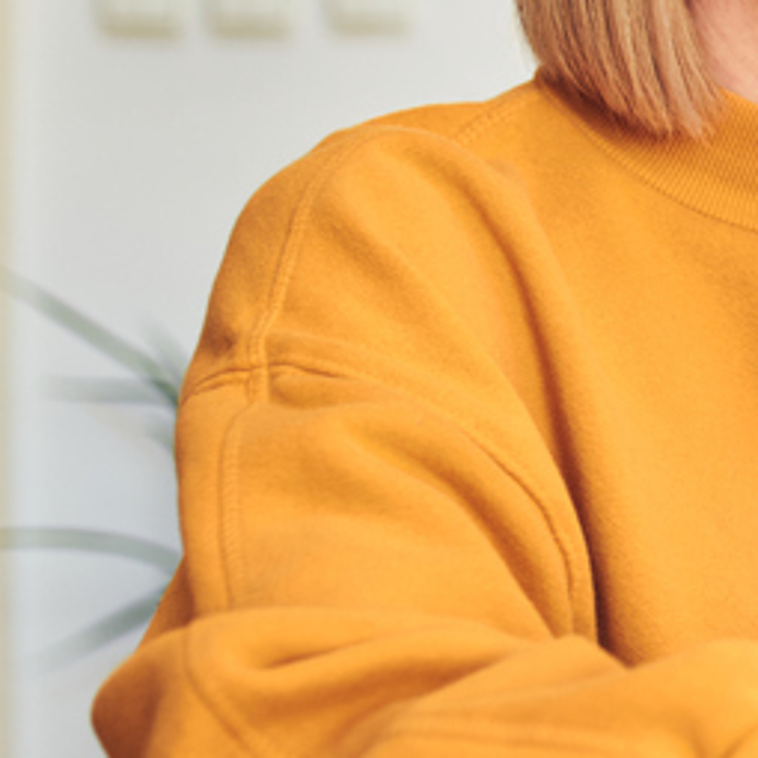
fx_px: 3617
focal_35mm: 146
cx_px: 1599
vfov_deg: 12.0
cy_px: 345
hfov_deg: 10.8
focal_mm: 35
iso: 100
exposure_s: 1/125
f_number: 2
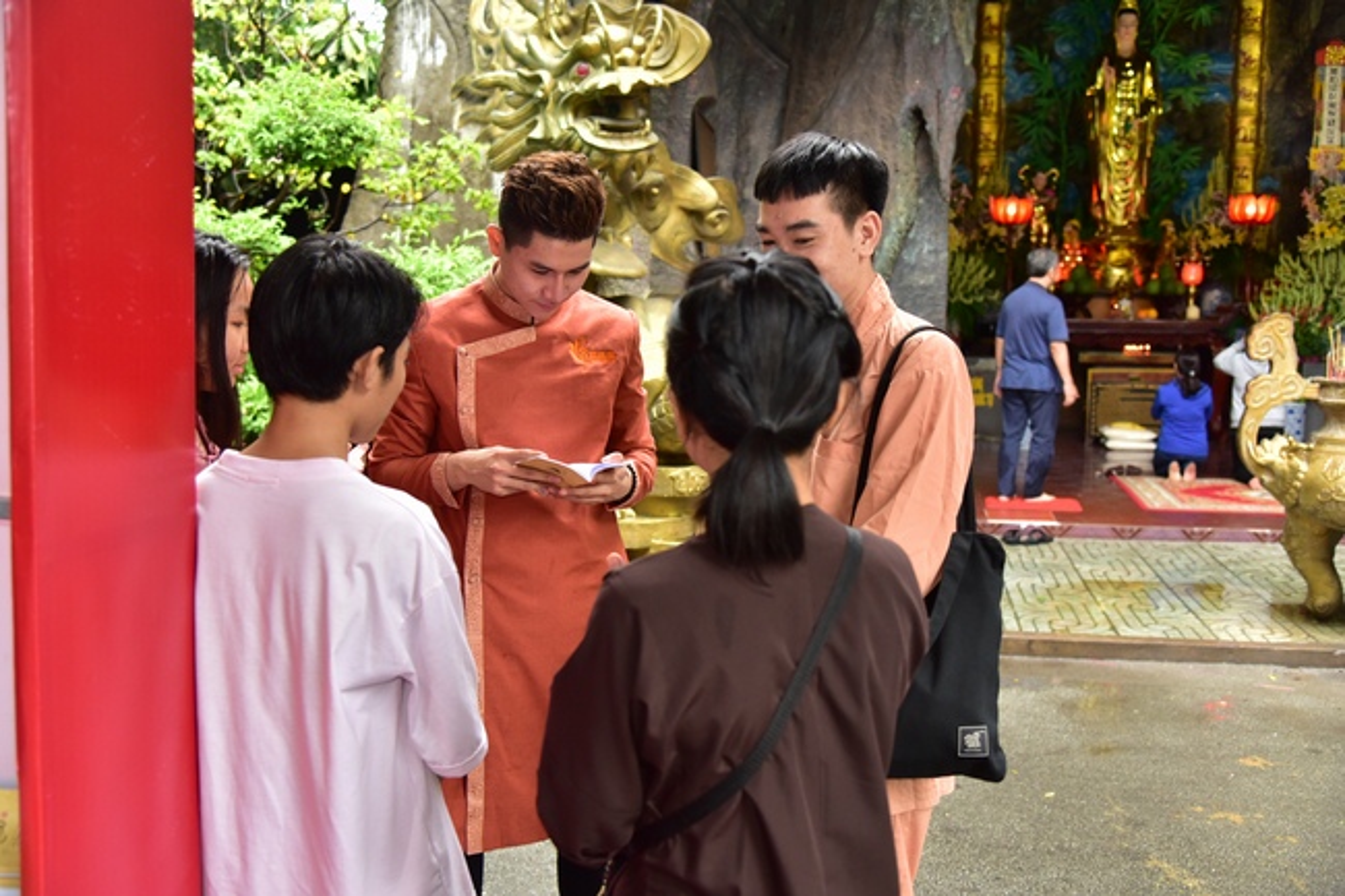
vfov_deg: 37.8
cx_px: 672
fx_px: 1307
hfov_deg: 54.4
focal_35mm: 35
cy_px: 448
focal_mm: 35
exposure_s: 1/40
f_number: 4
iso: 500
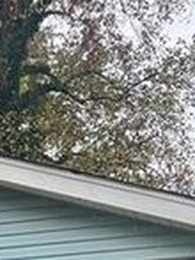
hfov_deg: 12.0
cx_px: -94
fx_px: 888
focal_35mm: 118
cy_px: 470
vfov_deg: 14.6
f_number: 1.5
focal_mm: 5.7
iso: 40
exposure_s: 1/235
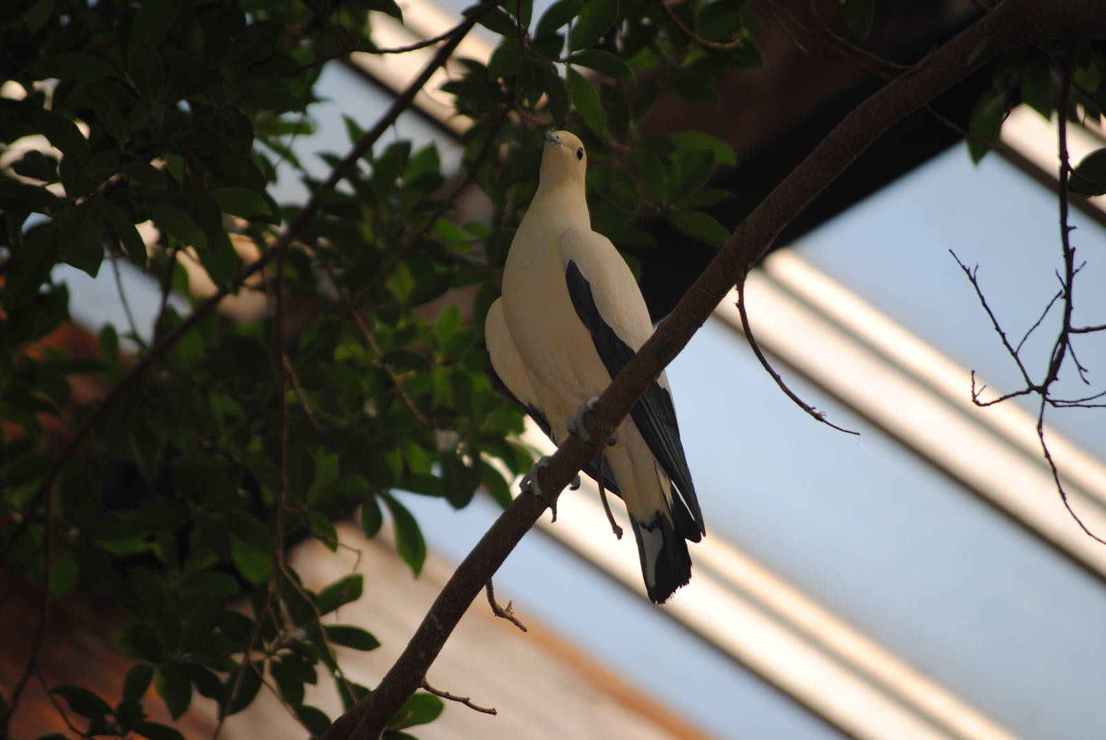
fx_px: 9227
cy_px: 370
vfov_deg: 4.6
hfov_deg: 6.9
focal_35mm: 300
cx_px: 553
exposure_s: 1/125
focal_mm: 200
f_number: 5.6
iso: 100
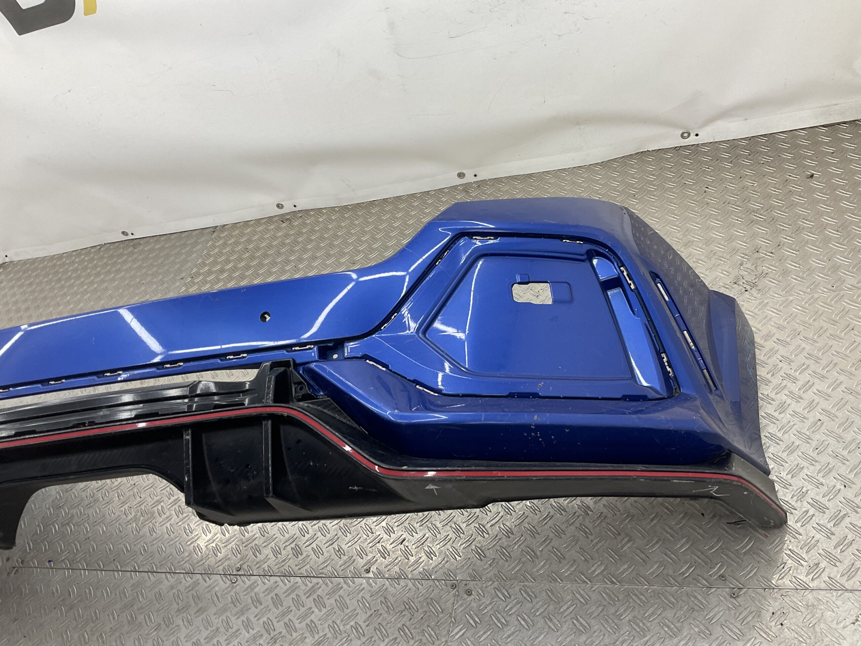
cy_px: 323
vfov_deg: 48.2
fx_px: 721
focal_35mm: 29
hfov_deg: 61.7
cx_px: 430
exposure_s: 1/120
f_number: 1.8
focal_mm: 3
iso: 40
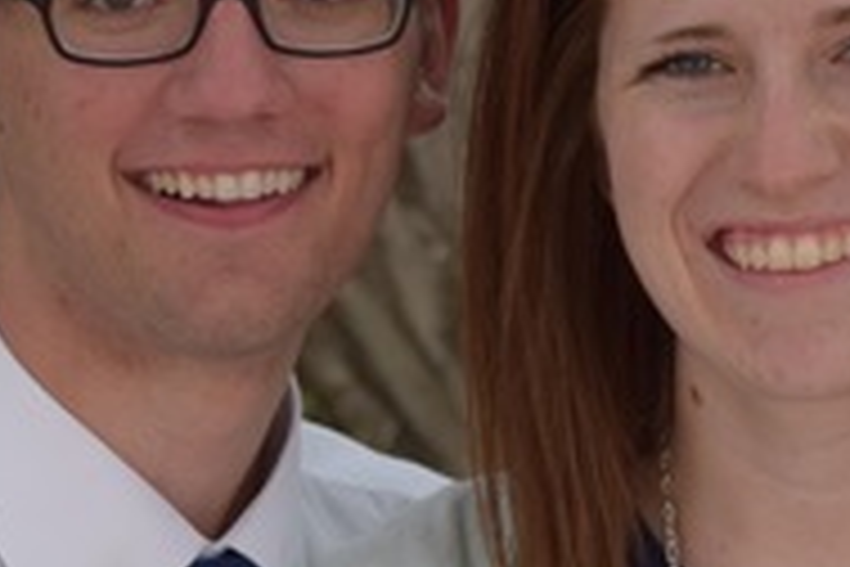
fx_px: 11734
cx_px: 445
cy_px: 236
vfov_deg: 2.8
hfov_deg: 4.1
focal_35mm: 497
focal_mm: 98
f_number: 4.5
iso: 200
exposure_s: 1/200
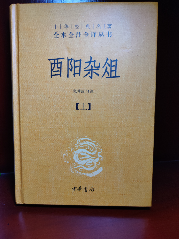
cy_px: 120
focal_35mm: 24
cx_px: 90
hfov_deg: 56.8
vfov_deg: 71.6
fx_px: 166
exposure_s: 1/100
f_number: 1.69
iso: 201
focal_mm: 6.72
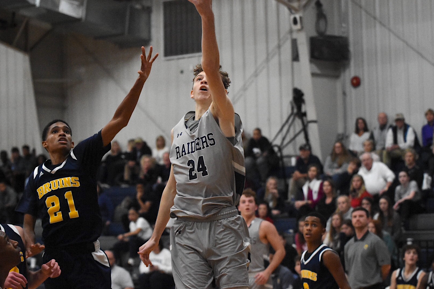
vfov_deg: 12.9
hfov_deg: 19.3
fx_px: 1278
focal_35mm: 106
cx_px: 218
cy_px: 143
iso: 10000
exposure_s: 1/2500
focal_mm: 70
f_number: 2.8
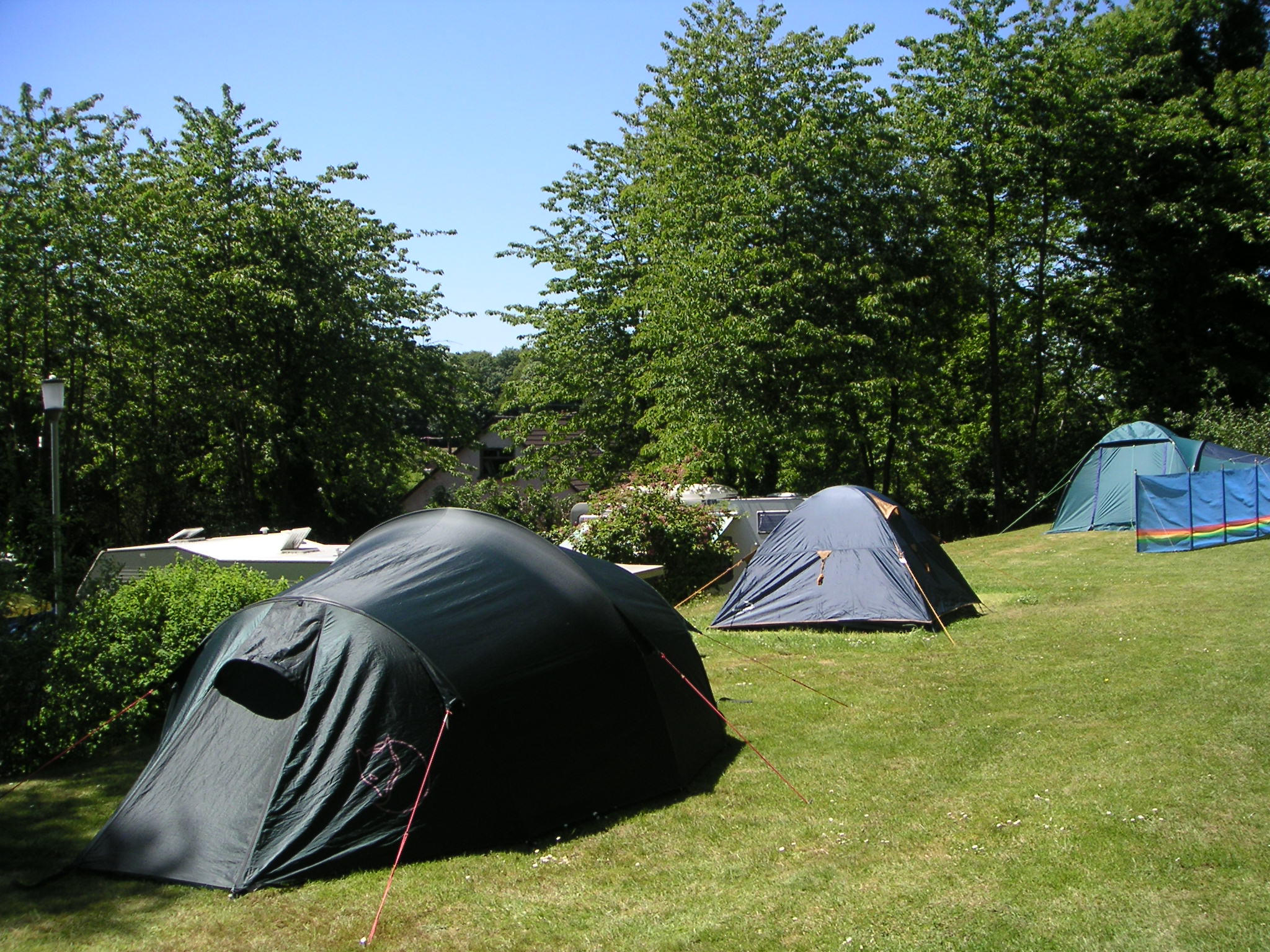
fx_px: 1394
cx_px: 635
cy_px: 476
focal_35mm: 38
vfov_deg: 37.7
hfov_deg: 49.0
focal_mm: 6
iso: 50
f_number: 2.8
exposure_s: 1/750
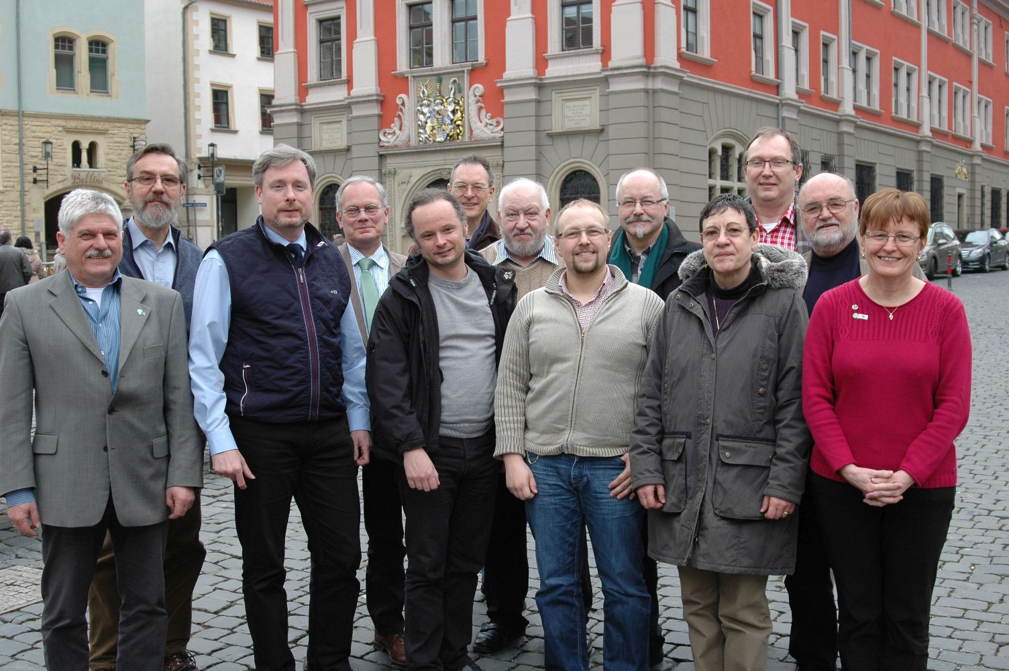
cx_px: 504
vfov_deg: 31.8
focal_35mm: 42
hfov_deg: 46.4
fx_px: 1176
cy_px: 336
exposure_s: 1/125
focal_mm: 28
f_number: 5.6
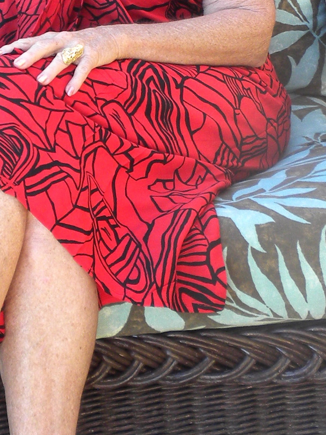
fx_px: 1670
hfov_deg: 11.1
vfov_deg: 14.7
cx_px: 32
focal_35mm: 133
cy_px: 51
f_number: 3.5
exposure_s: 1/60.2
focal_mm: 6.6
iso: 80
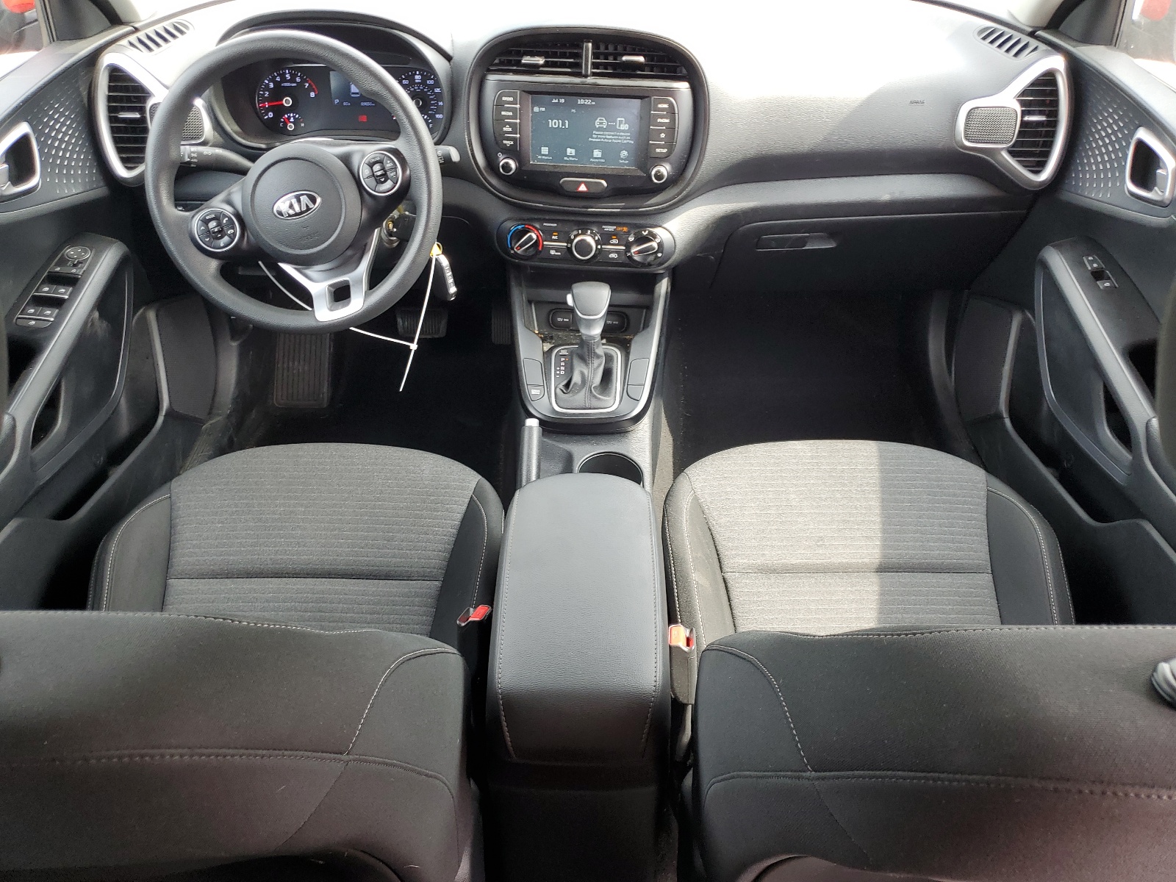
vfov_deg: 53.1
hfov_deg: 67.3
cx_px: 588
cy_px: 441
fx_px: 883
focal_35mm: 26
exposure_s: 1/133
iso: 50
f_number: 1.5
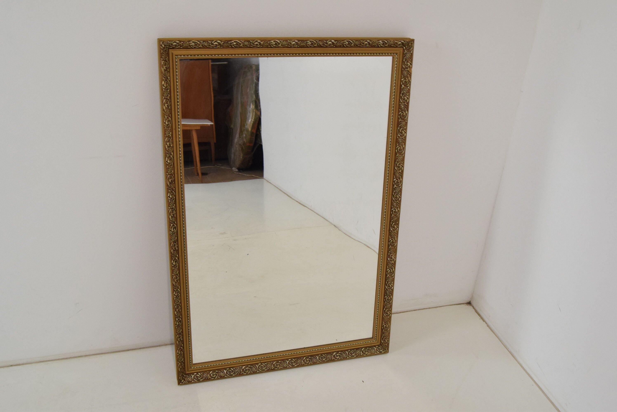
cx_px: 308
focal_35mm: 36
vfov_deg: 36.9
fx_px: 617
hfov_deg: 53.1
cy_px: 206
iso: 1600
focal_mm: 24
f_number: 8
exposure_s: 1/250
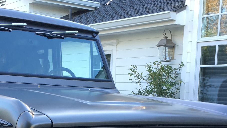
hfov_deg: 31.2
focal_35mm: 67
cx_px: 80
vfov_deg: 17.2
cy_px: 153
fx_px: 403
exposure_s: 1/120
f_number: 2.2
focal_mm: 4.15
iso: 40
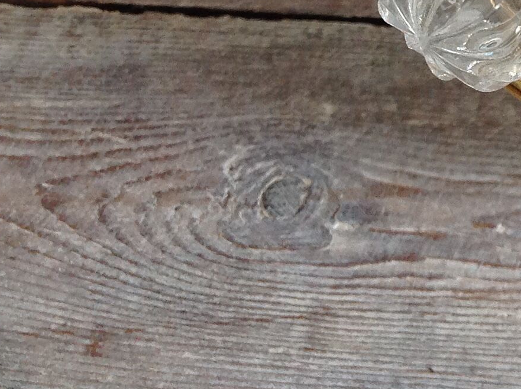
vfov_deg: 13.6
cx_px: 673
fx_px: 1548
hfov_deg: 17.9
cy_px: -181
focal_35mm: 103
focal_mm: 4.28
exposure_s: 1/120
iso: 100
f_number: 2.4
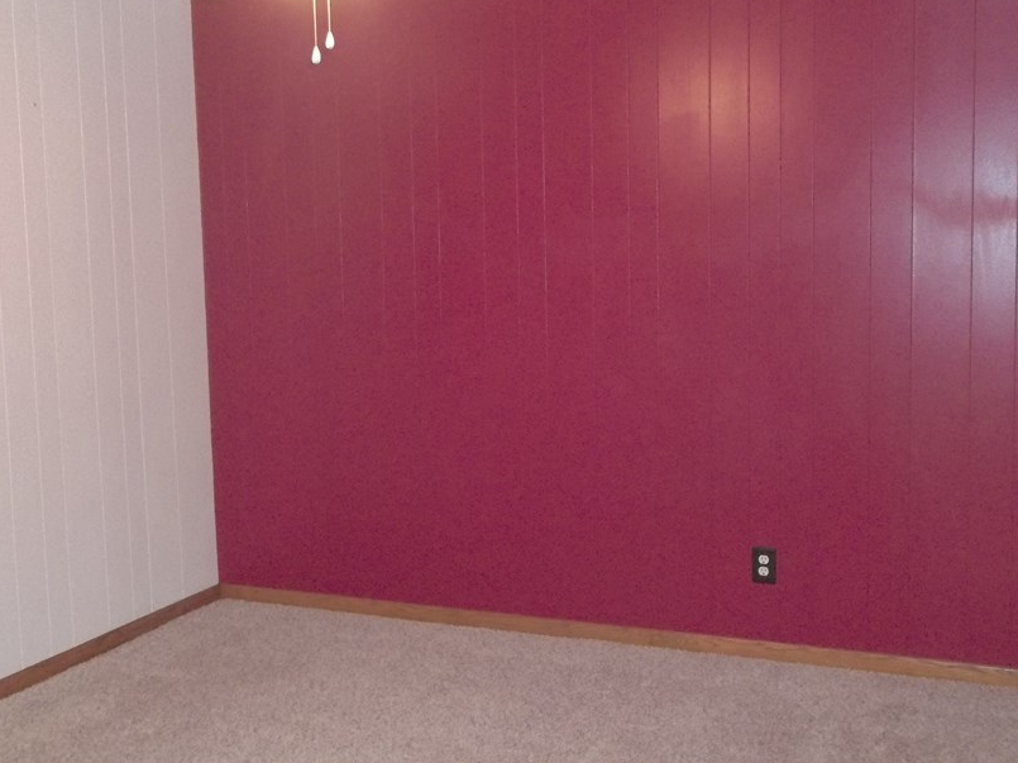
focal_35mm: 42
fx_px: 1235
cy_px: 348
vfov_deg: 34.3
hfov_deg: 44.8
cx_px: 534
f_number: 3.3
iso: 400
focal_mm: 5.9
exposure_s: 1/30
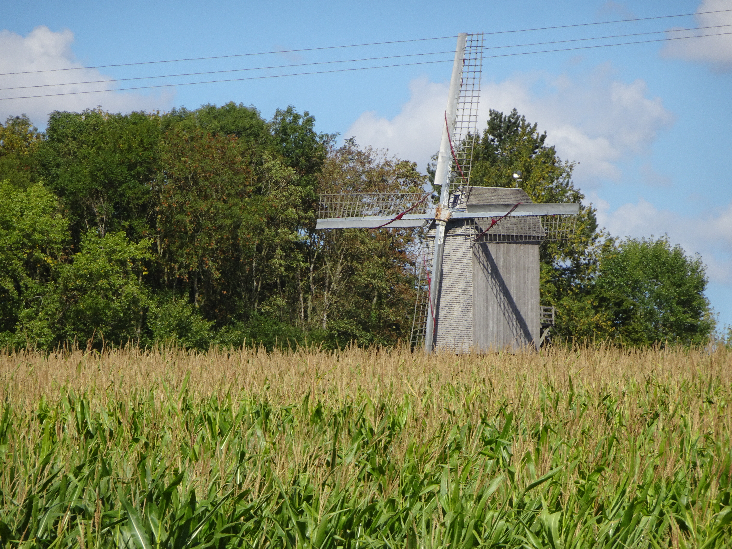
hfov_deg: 6.4
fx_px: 6513
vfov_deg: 4.8
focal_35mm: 308
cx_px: 366
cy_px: 274
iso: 80
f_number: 6.3
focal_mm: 52.59
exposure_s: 1/400
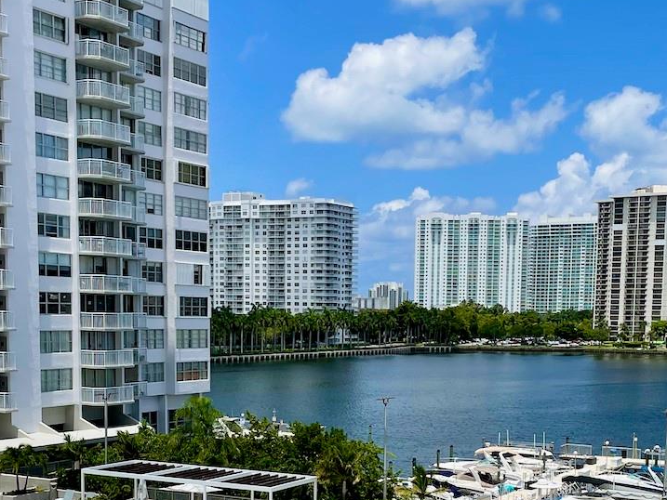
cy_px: 430
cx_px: 384
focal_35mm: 58
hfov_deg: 33.2
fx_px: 1118
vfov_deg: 24.6
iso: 32
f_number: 1.6
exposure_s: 1/6135
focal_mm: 4.2
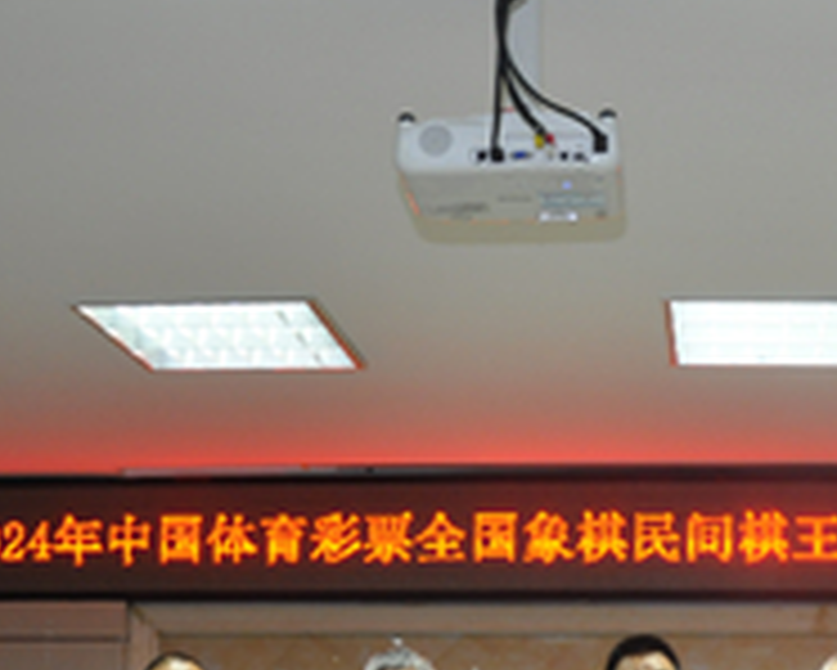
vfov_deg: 21.5
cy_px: 710
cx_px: 711
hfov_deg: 27.1
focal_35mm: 68
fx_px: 1685
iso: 800
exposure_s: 1/60
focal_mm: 18
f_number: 3.5
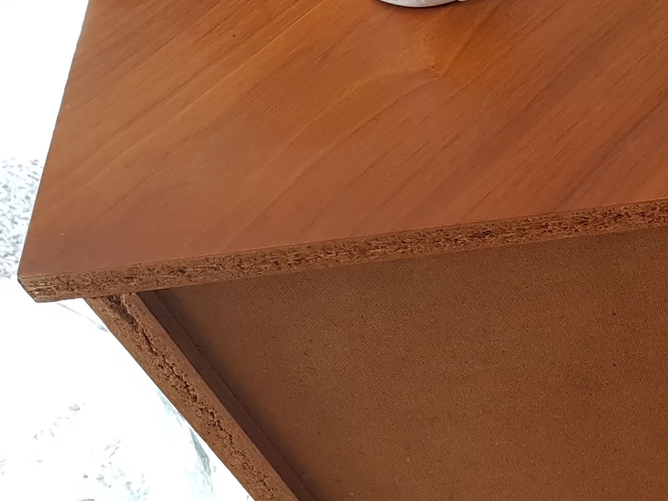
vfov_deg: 18.9
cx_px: 955
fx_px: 1505
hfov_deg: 21.6
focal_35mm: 78
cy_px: 315
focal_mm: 4.2
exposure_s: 1/100
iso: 80
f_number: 1.7
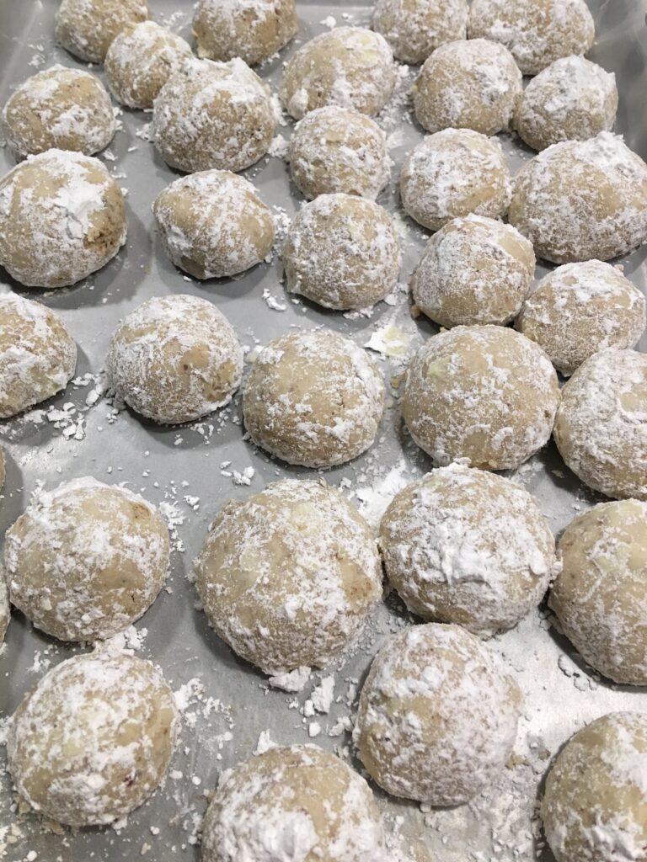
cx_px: 324
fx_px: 723
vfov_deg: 61.7
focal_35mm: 29
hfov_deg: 48.2
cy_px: 431
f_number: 2.2
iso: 40
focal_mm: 4.15
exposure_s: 1/30
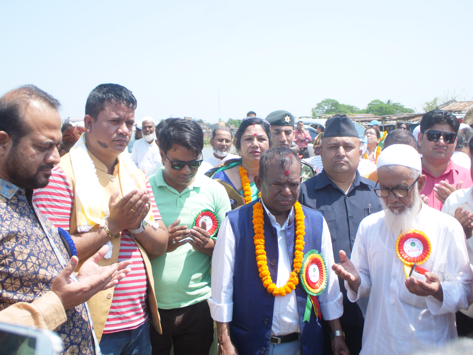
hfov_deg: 51.4
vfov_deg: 39.7
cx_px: 236
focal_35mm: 36
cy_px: 178
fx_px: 492
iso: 200
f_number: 7.1
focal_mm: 18
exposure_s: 1/400
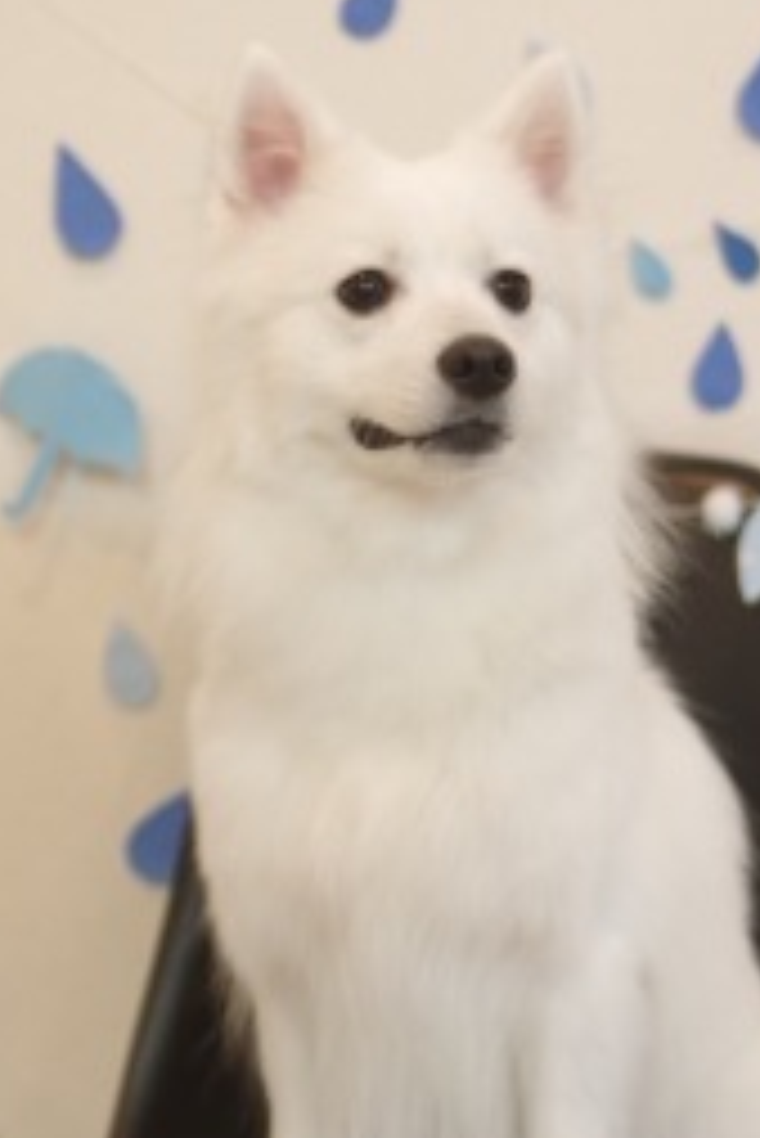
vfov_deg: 20.2
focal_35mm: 101
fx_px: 3194
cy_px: 594
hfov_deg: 13.6
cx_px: 477
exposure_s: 1/80
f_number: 2.8
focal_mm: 43
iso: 800
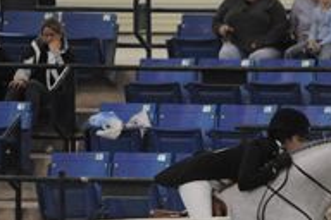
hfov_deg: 3.1
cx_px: 295
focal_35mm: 667
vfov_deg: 2.1
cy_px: 268
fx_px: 6132
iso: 6400
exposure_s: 1/400
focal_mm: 200
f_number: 2.8
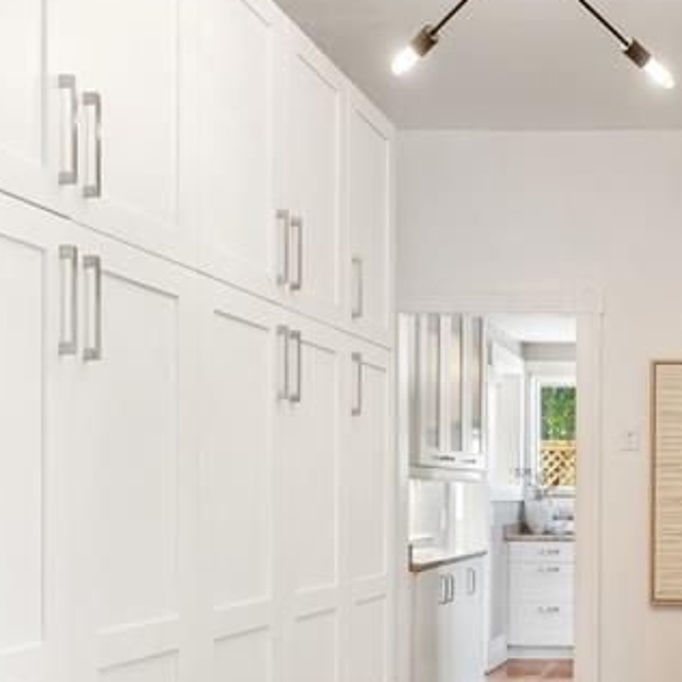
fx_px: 981
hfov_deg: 33.8
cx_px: 732
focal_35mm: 44
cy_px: 496
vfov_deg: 37.6
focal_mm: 16
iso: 400
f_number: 5.6
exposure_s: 1/30
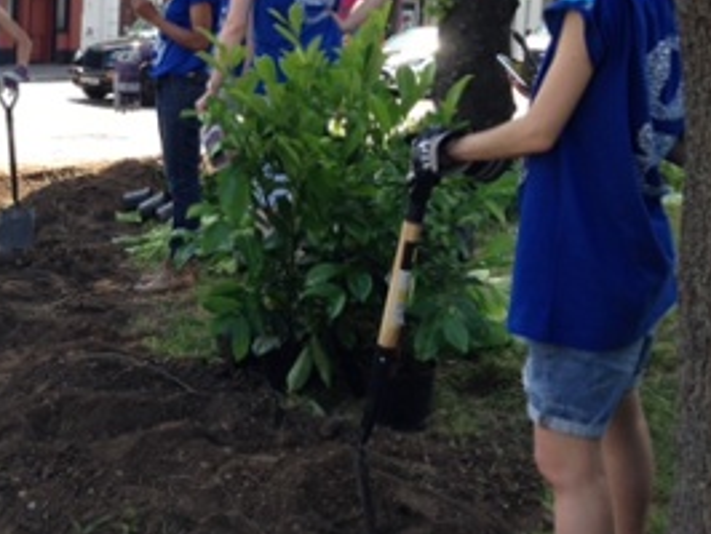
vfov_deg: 25.3
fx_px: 1172
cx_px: 110
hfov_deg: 32.5
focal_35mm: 57
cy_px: 121
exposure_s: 1/369
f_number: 2.4
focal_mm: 4.12
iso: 50
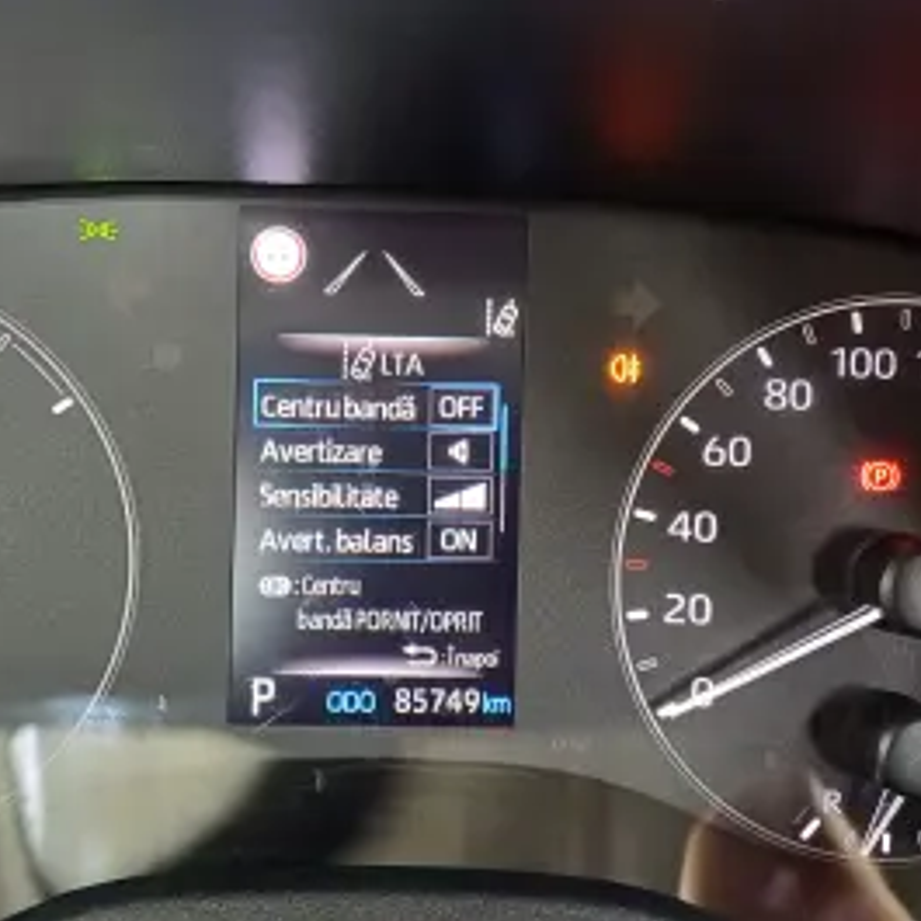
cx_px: 379
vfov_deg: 54.0
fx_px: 903
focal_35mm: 30
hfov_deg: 53.7
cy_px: 455
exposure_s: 1/24
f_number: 1.8
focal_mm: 4.65
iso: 500
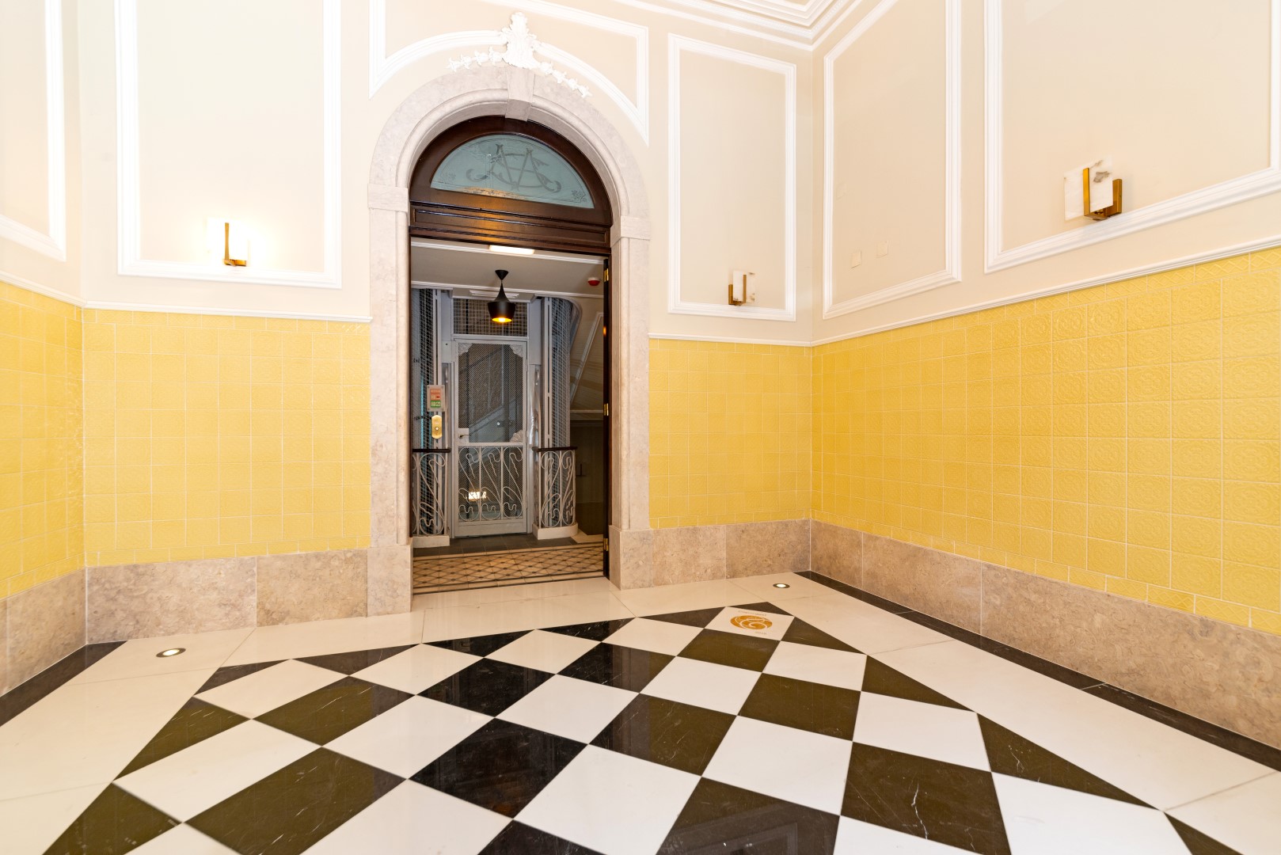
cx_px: 640
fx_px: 498
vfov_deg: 81.3
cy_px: 428
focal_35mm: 14
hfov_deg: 104.2
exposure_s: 1/15
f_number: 9
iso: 250
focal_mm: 14
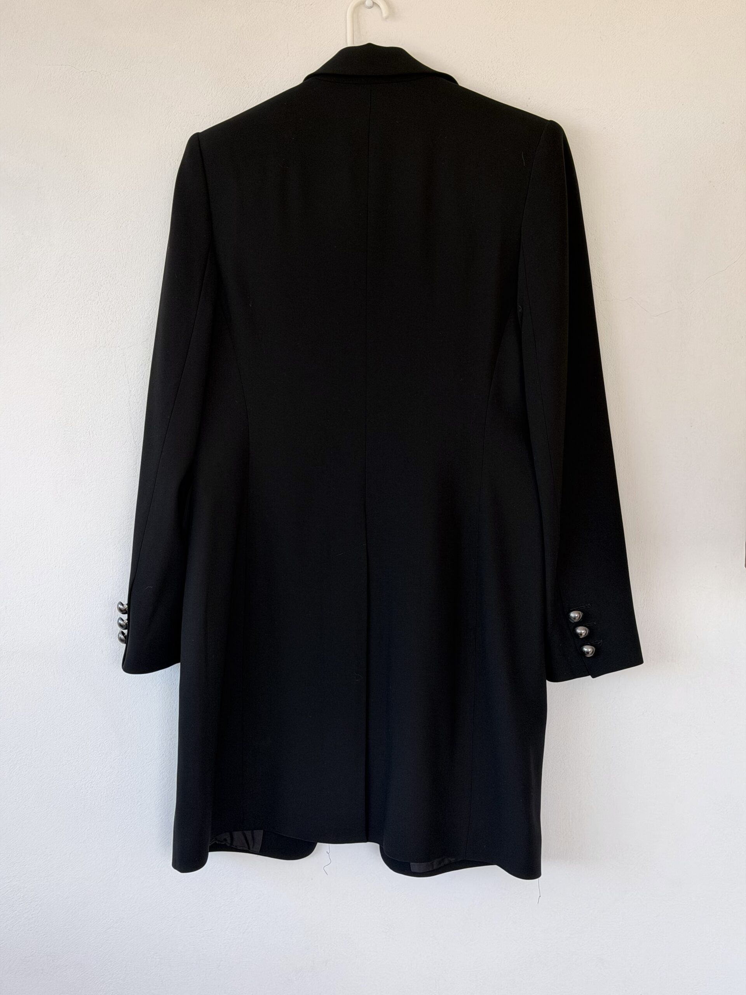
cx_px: 373
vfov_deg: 39.7
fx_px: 1379
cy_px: 498
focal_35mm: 48
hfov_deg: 30.3
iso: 64
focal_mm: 6.76
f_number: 1.78
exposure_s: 1/177
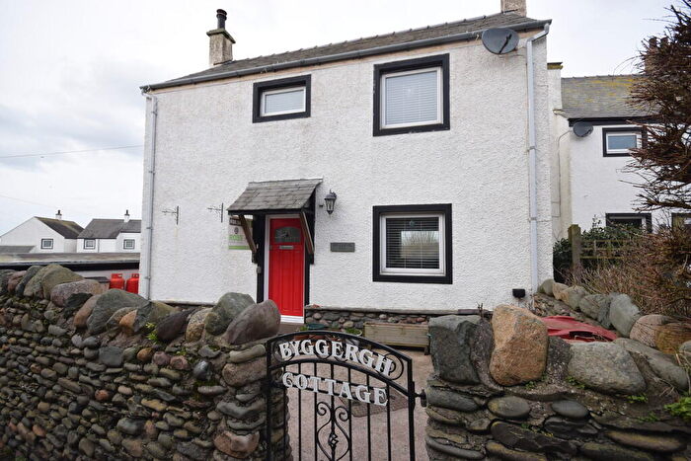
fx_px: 331
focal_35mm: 17
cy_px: 230
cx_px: 346
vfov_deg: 69.7
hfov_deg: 92.4
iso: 280
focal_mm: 11.5
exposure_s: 1/250
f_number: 8
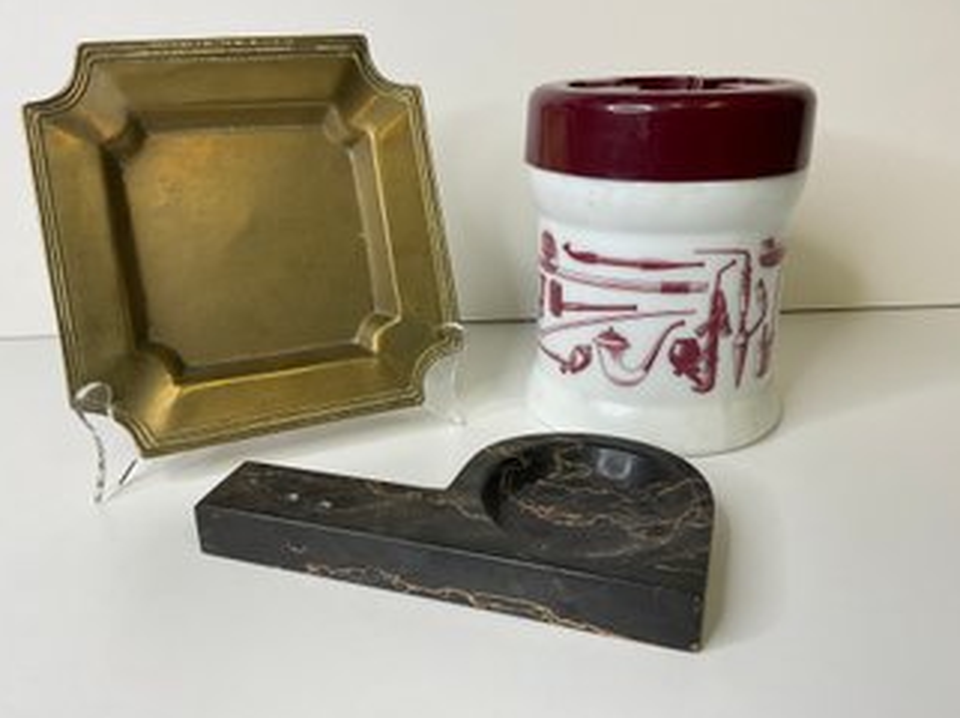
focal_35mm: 31
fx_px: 859
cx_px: 456
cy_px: 352
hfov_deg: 58.4
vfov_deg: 45.4
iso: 20
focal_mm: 3
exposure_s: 1/120
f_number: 1.8
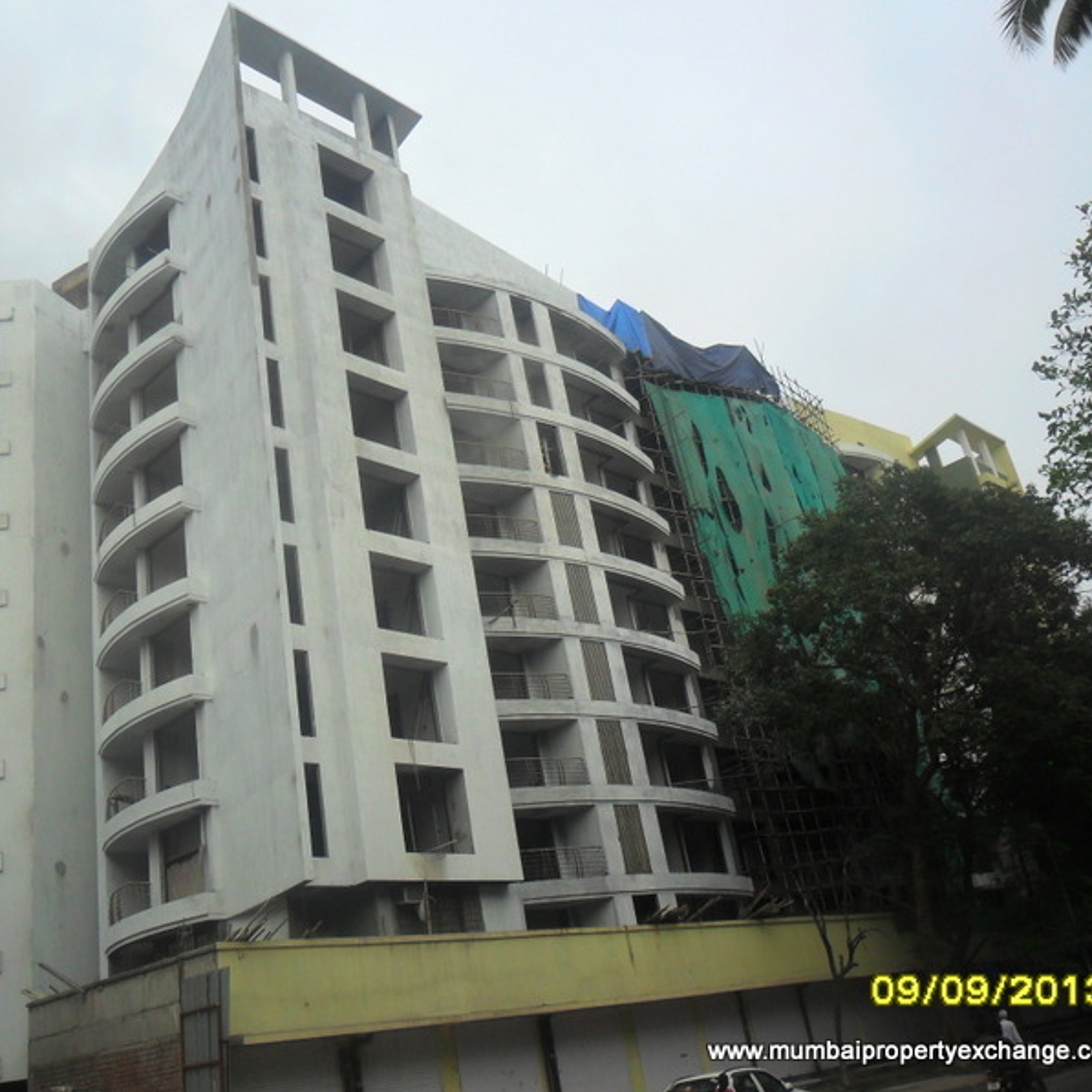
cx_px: 432
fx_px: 1142
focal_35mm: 32
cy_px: 547
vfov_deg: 51.1
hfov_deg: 50.7
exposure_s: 1/350
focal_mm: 4.9
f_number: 3.5
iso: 100
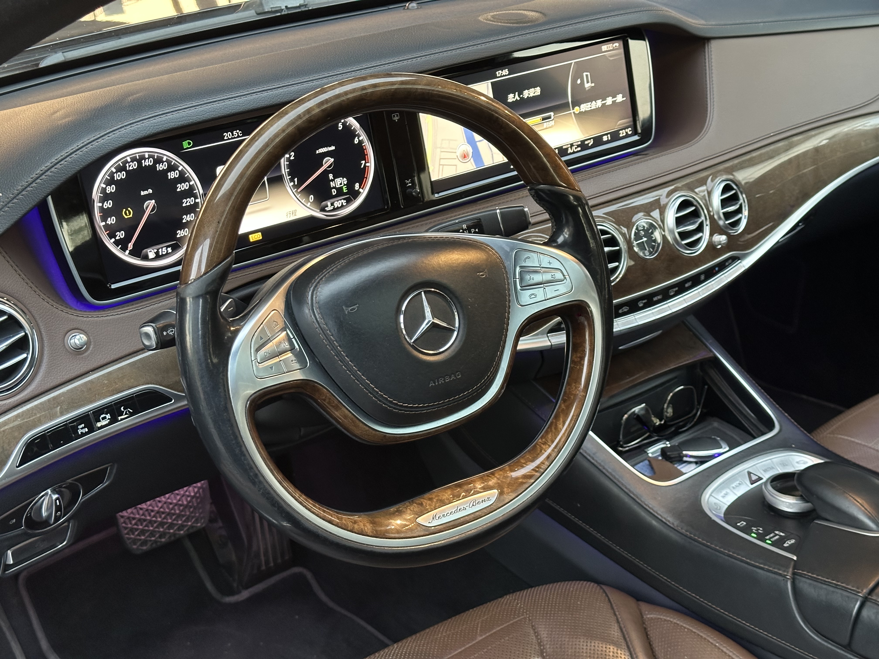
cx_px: 440
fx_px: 1219
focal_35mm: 48
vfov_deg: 30.3
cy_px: 330
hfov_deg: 39.7
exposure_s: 1/40
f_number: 1.78
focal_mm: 6.86
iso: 320
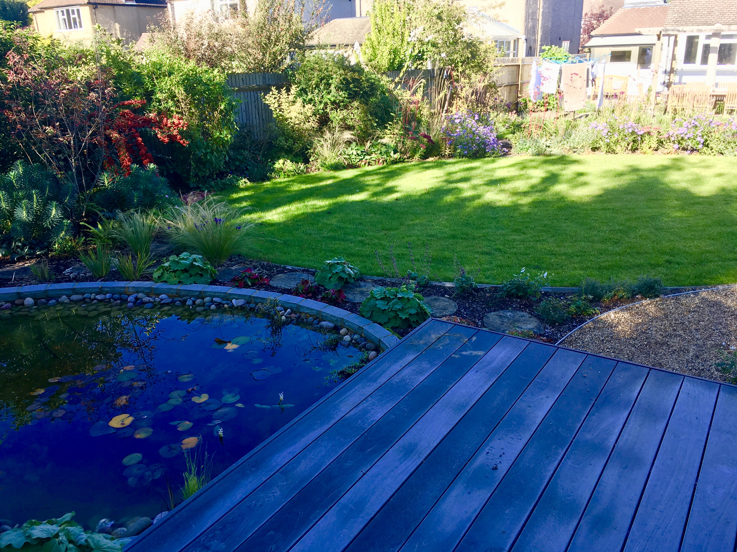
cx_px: 368
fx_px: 617
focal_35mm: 29
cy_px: 276
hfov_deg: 61.7
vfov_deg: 48.2
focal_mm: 4.15
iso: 25
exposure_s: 1/273
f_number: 2.2
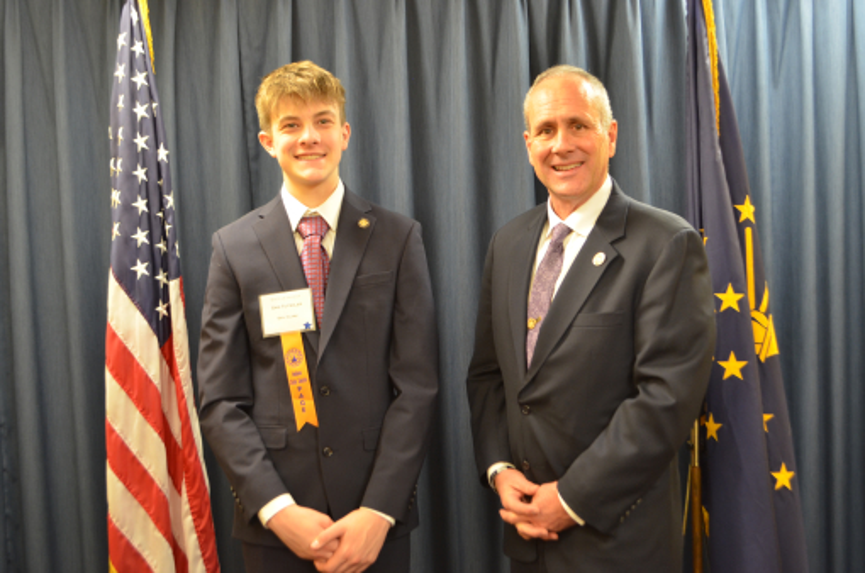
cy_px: 286
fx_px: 1007
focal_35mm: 42
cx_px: 432
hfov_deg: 46.5
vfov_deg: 31.8
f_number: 4.5
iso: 800
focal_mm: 28
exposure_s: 1/15
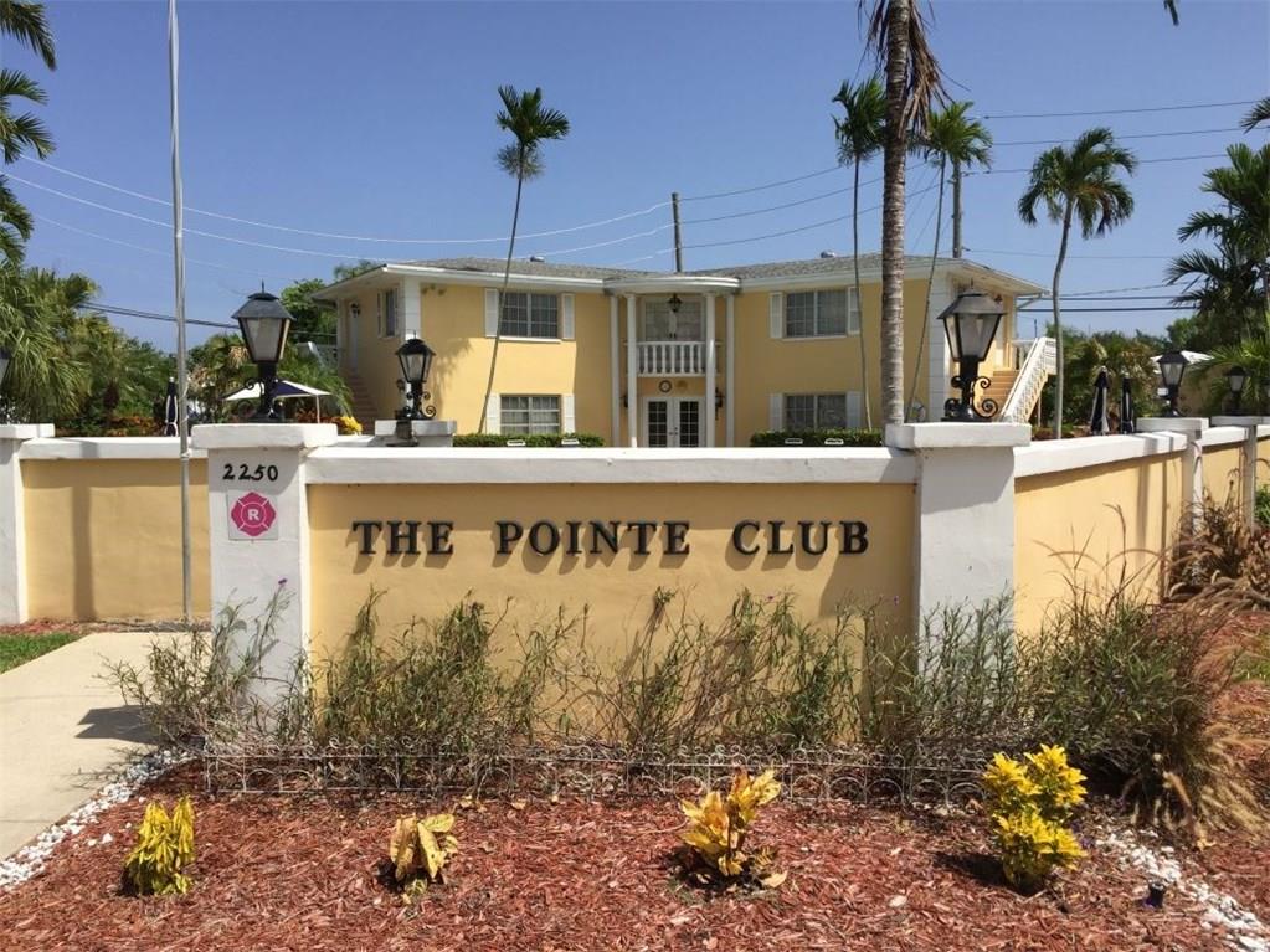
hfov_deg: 61.7
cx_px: 635
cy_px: 476
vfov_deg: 48.2
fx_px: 1064
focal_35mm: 29
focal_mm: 4.15
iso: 32
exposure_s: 1/2639
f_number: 2.2
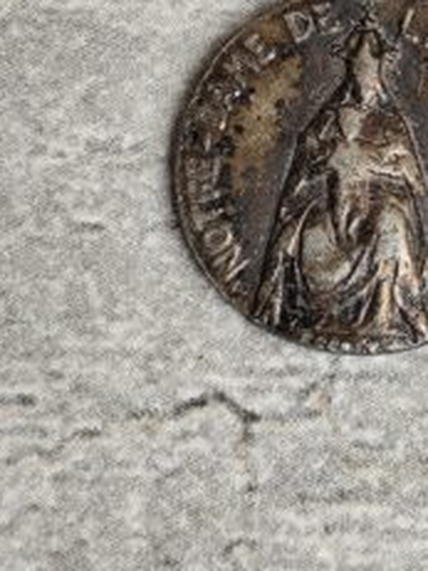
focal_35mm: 161
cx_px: 356
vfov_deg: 12.2
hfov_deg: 9.2
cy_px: 96
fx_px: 2657
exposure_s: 1/100
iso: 50
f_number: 1.65
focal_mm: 6.19
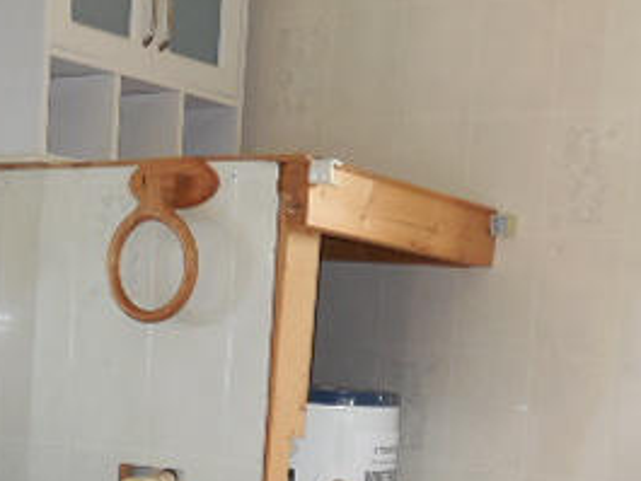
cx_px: 353
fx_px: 1519
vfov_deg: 17.4
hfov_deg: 23.8
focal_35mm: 82
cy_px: 532
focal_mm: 6.1
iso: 400
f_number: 3.4
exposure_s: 1/20
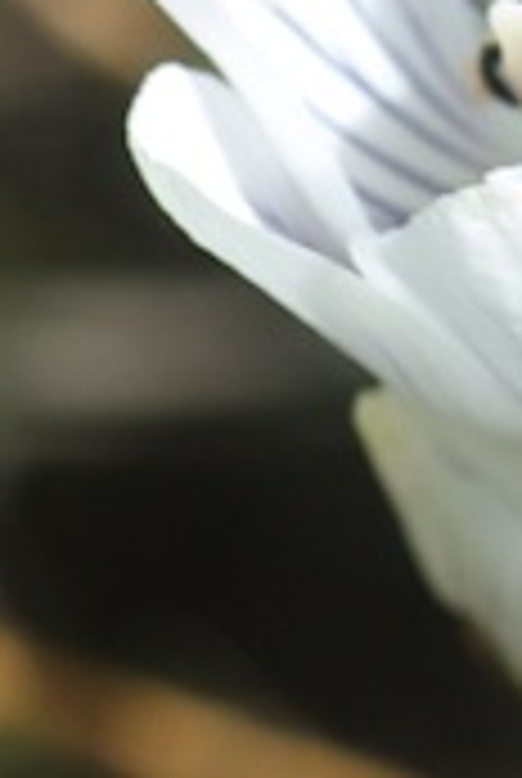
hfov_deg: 1.8
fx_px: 16896
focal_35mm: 780
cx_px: 1296
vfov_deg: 2.6
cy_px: 4
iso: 200
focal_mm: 90
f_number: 10
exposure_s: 1/200
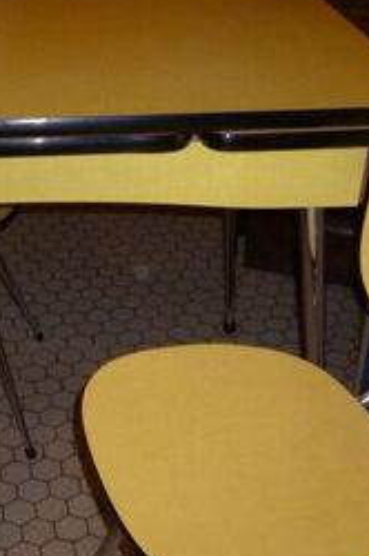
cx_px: 62
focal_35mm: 56
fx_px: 863
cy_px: 260
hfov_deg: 23.7
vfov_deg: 35.7
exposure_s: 1/60
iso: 400
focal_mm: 5
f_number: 3.1
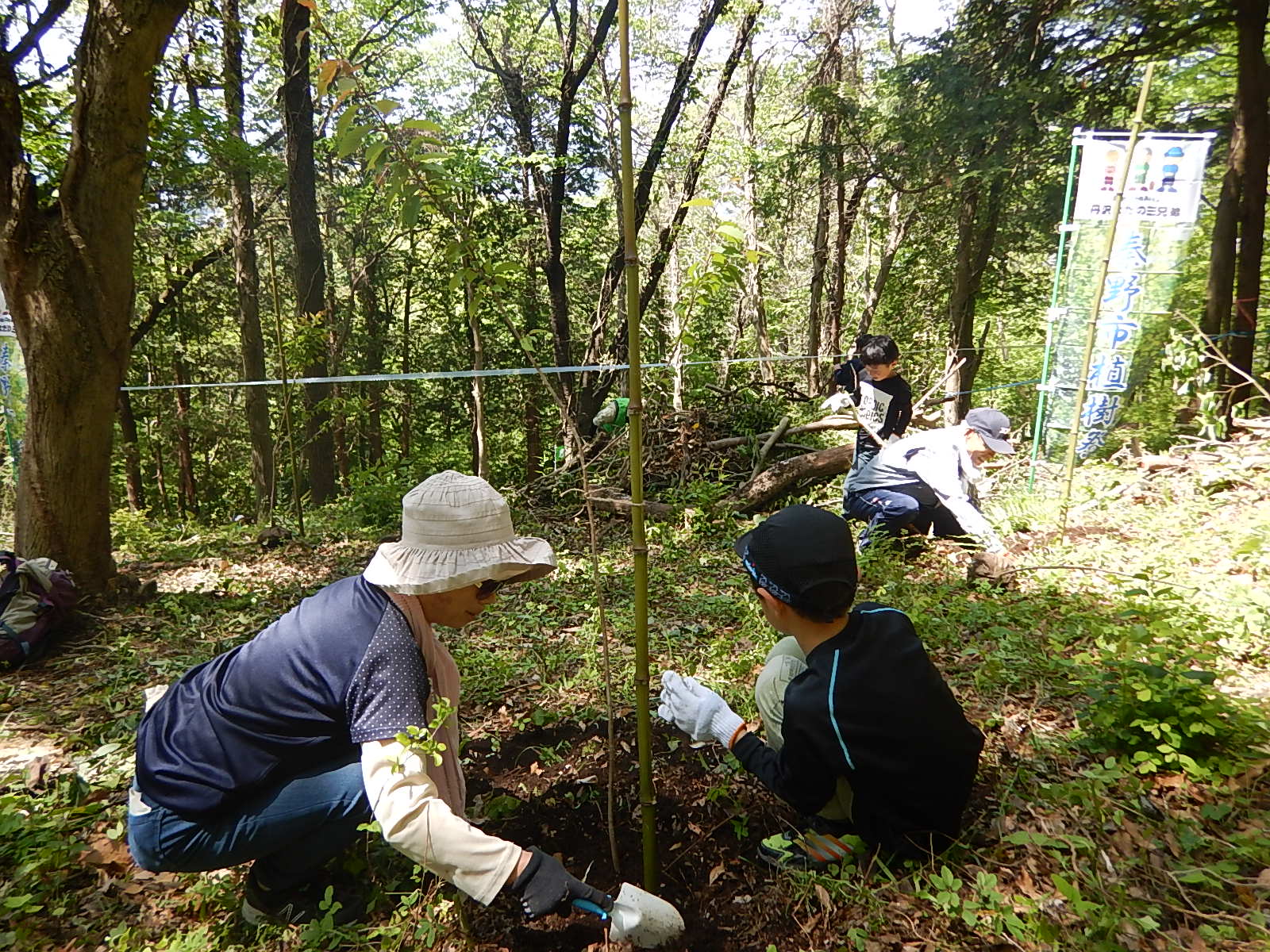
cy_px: 476
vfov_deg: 56.8
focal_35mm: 24
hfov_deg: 71.6
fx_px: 881
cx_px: 635
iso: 125
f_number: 2.8
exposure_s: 1/250
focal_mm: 4.3
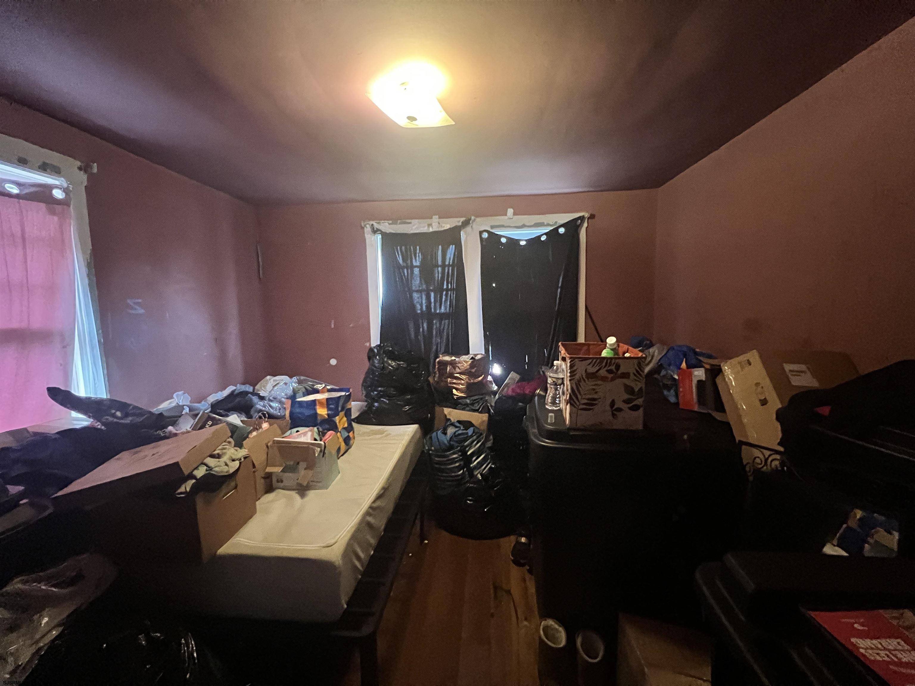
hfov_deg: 106.2
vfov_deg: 89.9
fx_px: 344
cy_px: 343
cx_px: 458
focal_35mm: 13
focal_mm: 1.57
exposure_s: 1/30
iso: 2000
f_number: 1.8
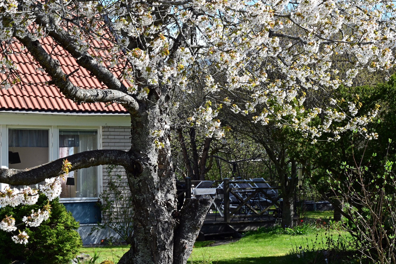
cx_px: 132
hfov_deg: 24.9
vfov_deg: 16.8
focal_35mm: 81
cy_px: 150
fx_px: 891
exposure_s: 1/160
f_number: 22
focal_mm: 60
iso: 1000
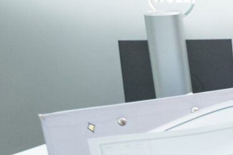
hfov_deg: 7.4
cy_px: 276
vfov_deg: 5.6
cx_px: 742
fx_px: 1560
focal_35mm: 241
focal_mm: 35
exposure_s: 1/125
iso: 1600
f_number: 2.8
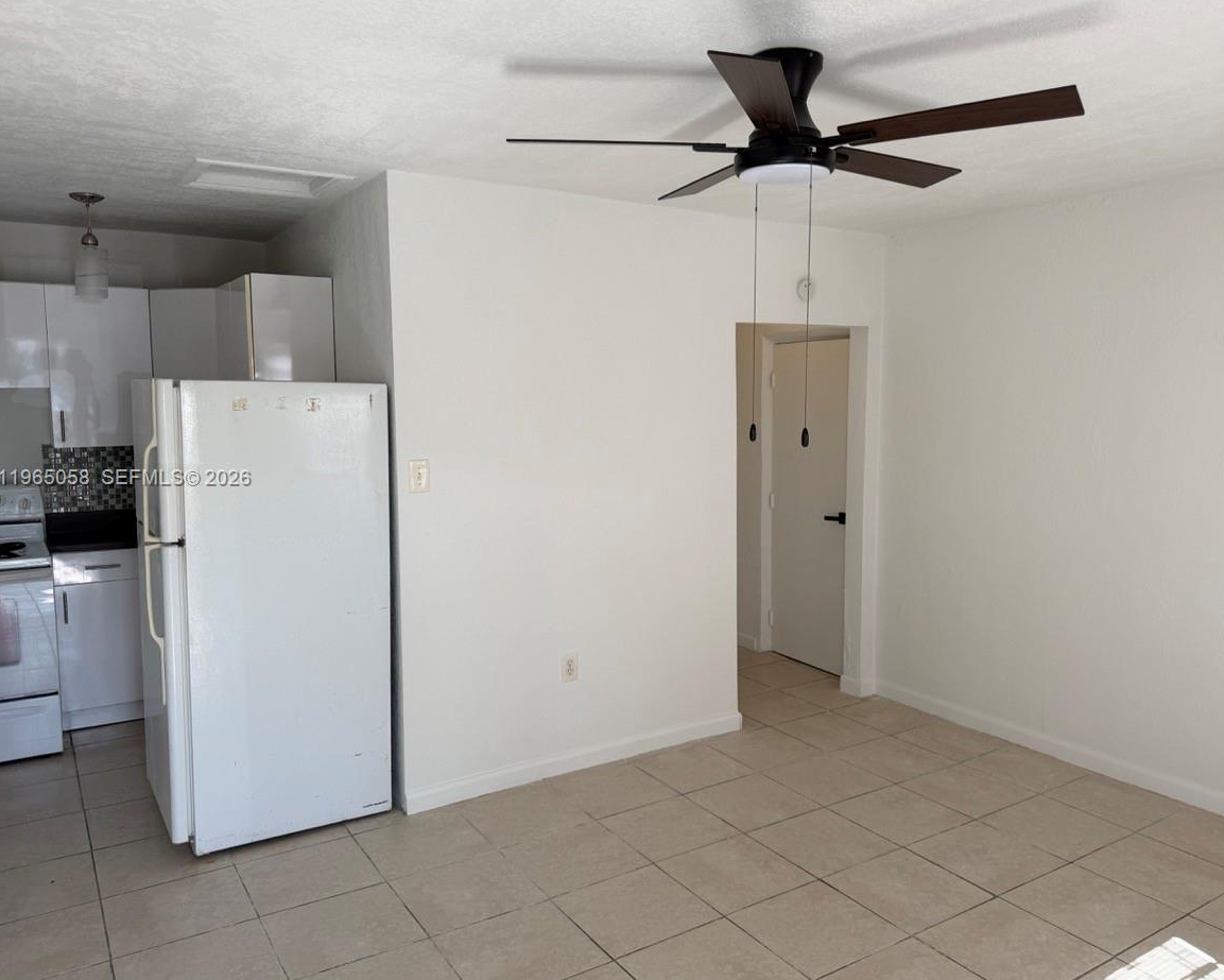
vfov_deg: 54.9
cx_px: 659
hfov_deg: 65.9
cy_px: 479
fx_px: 942
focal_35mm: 26
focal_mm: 6.76
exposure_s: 1/435
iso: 80
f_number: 1.78
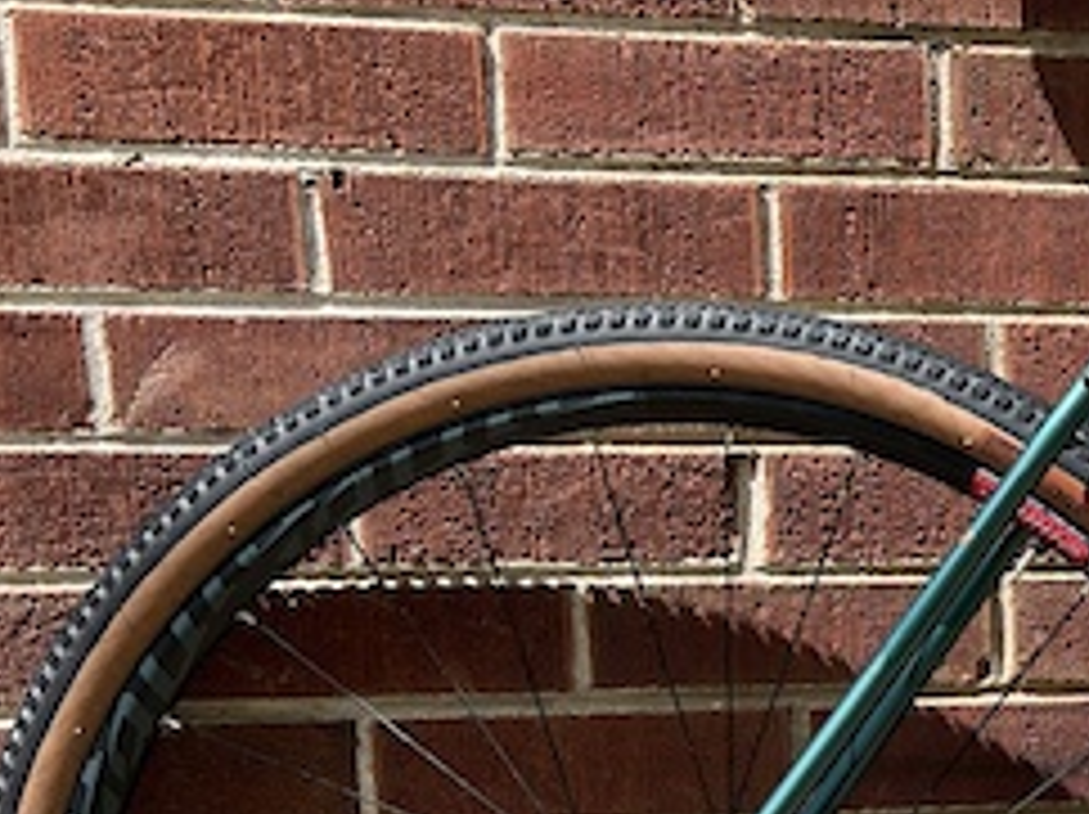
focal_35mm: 86
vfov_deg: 17.0
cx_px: 1665
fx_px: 2703
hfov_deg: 19.6
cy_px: 661
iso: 50
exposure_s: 1/1901
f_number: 1.5
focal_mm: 5.7
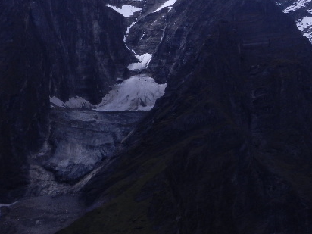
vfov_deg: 14.3
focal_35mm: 103
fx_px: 928
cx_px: 238
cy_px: 36
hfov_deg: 18.9
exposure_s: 1/1600
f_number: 4.4
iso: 160
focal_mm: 9.4
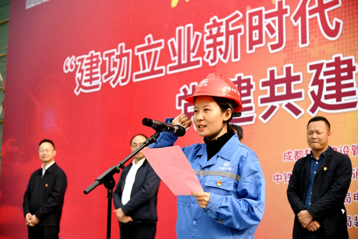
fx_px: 646
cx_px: 179
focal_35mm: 65
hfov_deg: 31.0
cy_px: 120
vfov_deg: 20.9
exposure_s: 1/2500
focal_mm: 65
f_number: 4
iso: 500
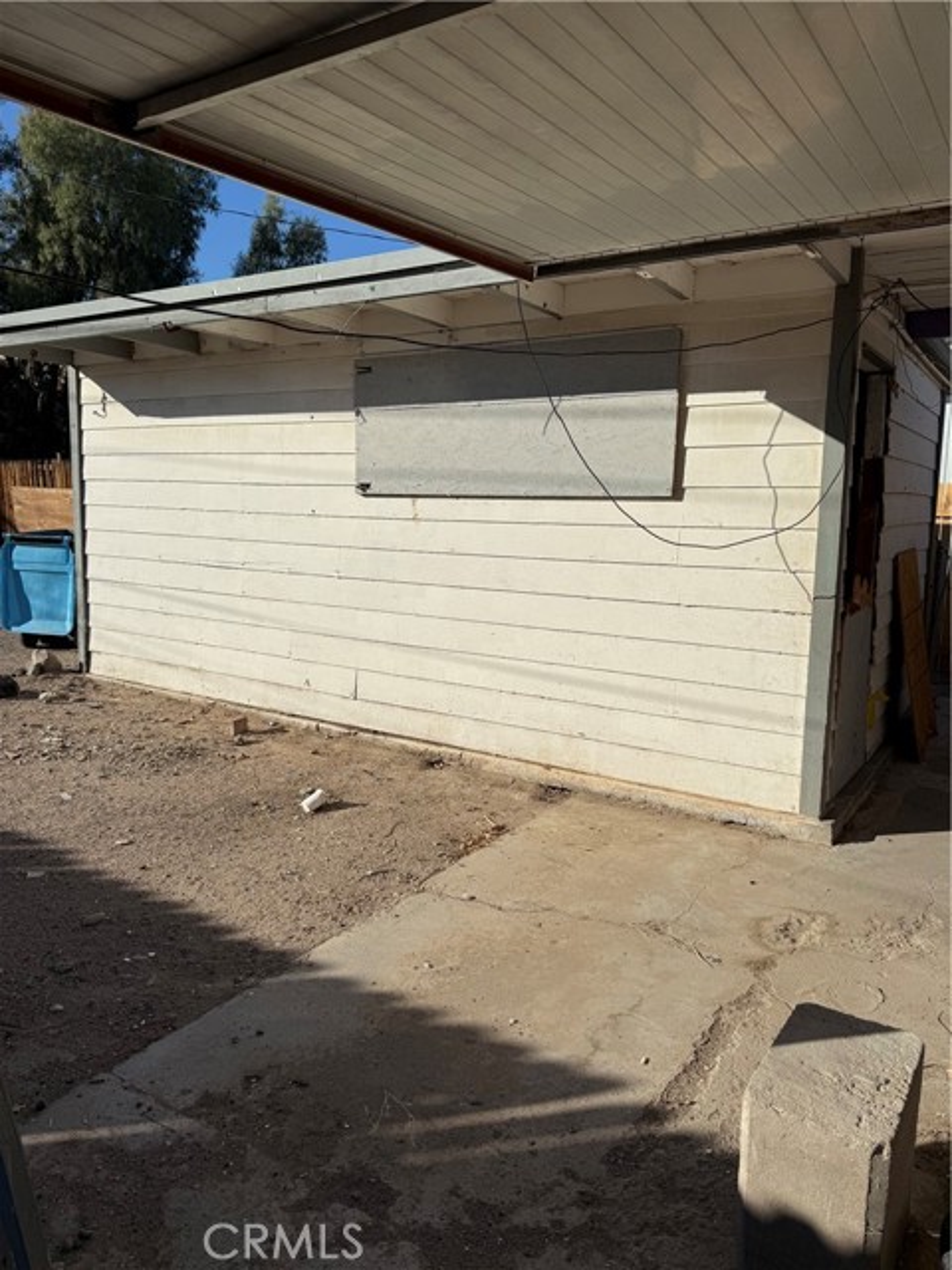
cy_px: 635
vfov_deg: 71.6
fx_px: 880
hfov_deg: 56.8
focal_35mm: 24
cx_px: 476
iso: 80
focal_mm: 6.76
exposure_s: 1/10309
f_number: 1.78
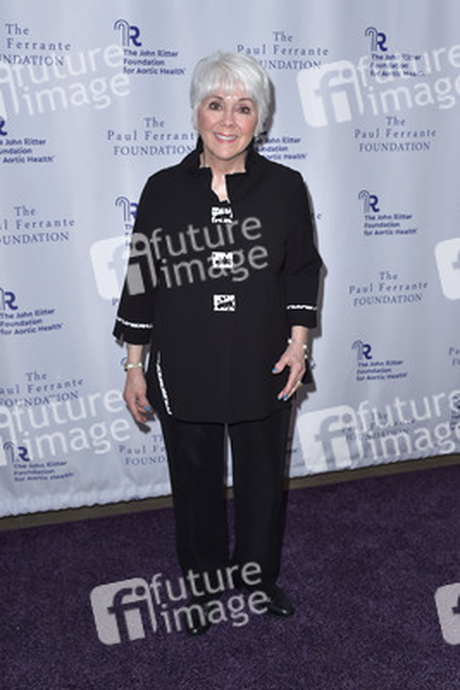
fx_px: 651
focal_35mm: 34
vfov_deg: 55.8
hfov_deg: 38.9
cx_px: 230
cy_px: 345
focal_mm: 34
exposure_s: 1/250
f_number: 6.3
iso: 400
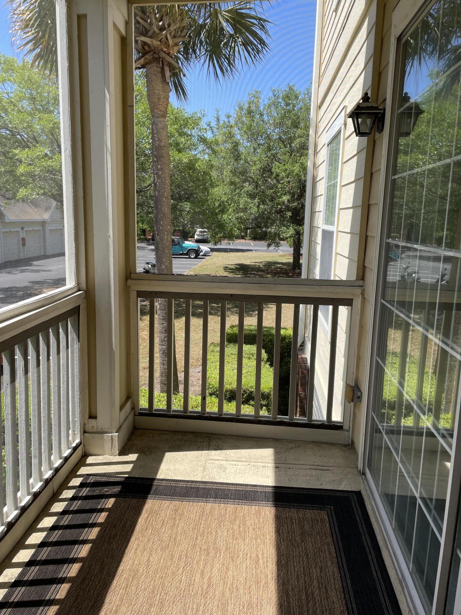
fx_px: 480
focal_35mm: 27
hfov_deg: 51.3
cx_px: 223
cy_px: 296
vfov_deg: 65.3
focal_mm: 4.2
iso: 32
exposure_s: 1/1125
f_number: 1.6
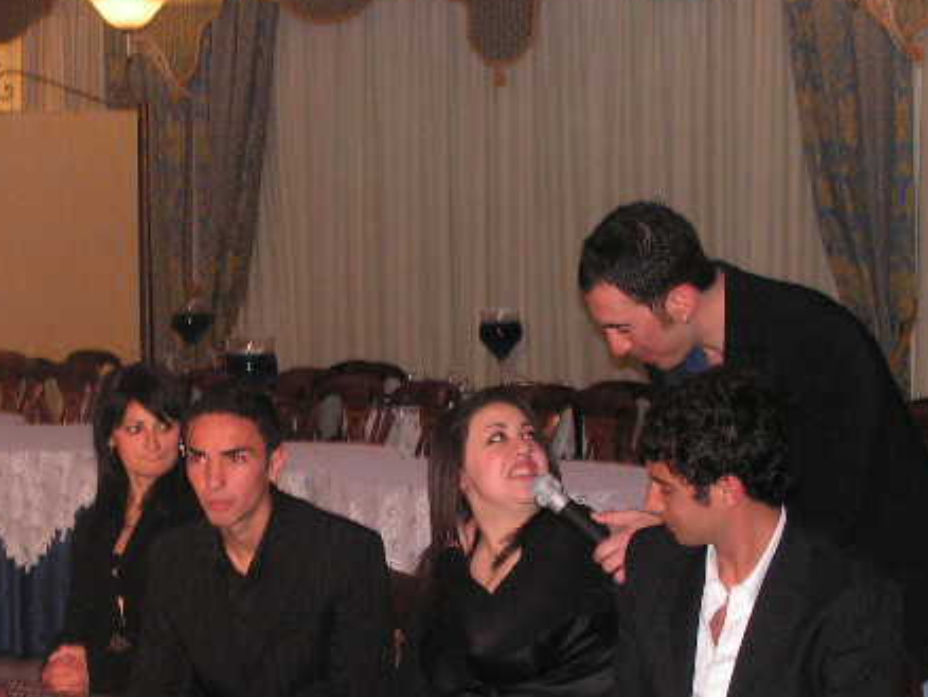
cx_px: 449
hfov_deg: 21.3
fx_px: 2468
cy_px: 426
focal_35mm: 92
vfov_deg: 16.1
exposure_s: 1/80
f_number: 3.3
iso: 200
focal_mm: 10.6
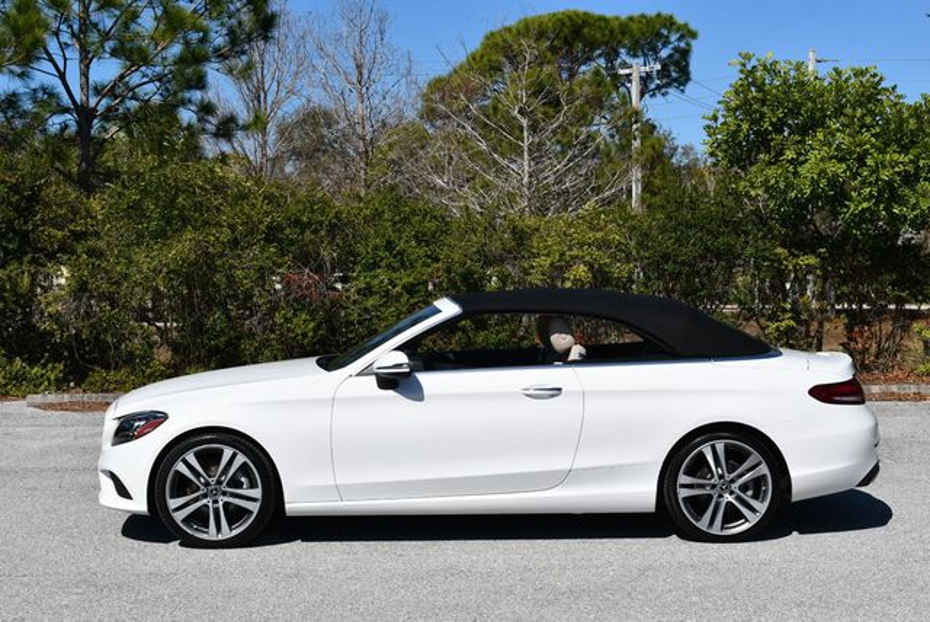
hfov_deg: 33.4
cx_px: 465
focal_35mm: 60
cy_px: 311
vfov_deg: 22.7
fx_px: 1551
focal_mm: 30
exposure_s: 1/400
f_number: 10
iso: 100
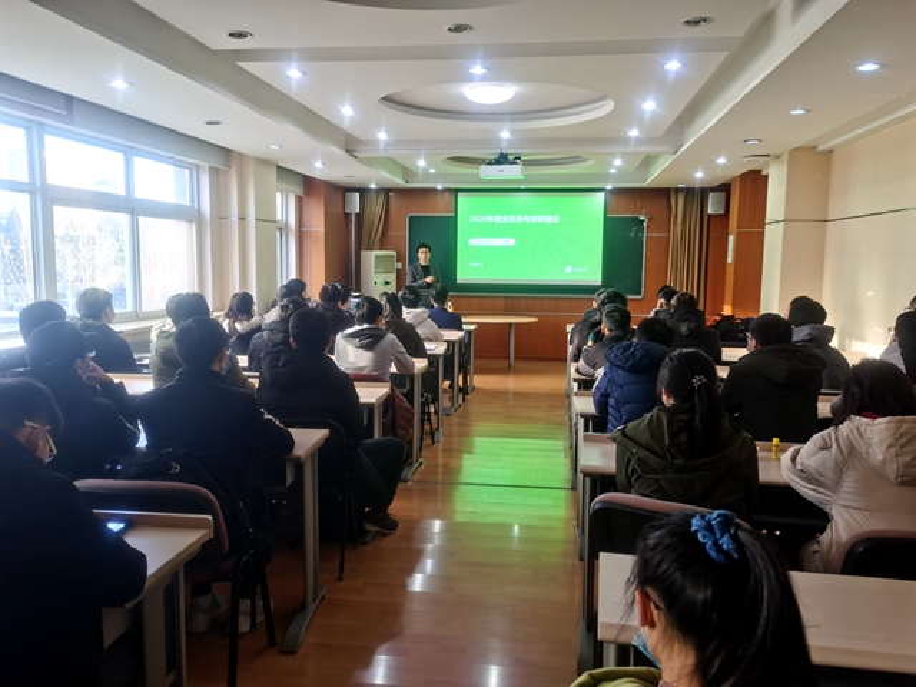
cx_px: 458
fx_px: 767
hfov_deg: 61.7
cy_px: 344
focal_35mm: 29
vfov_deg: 48.2
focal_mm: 5.56
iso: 50
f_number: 1.6
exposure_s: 1/149
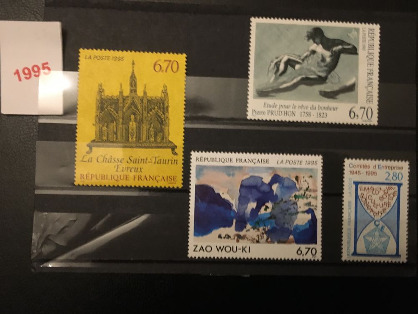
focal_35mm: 29
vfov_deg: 48.2
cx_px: 209
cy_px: 157
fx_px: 350
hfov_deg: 61.7
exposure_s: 1/17
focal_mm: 4.15
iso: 400
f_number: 2.2
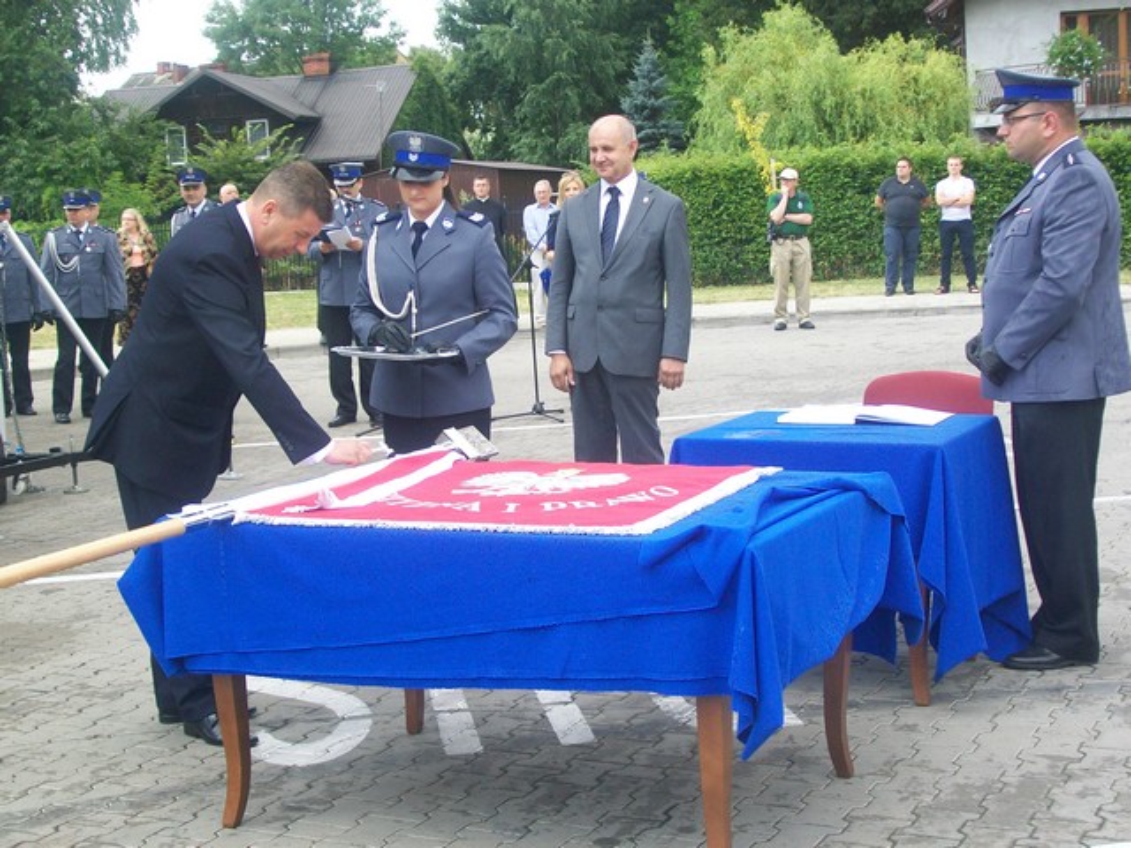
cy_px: 424
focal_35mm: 56
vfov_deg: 26.1
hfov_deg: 34.3
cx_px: 566
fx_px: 1830
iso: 64
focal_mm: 9.4
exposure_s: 1/200
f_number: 3.3
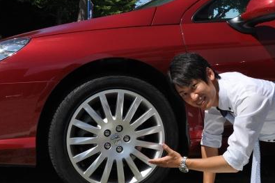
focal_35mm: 60
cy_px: 93
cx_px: 129
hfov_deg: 33.6
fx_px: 455
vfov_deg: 22.8
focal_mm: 35
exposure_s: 1/800
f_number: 11
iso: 400
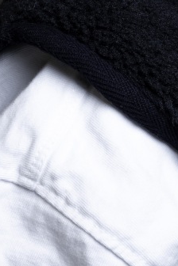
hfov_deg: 8.4
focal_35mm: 161
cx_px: 251
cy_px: -66
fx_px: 1194
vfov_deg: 12.4
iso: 320
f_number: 18
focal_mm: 45
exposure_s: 1/100
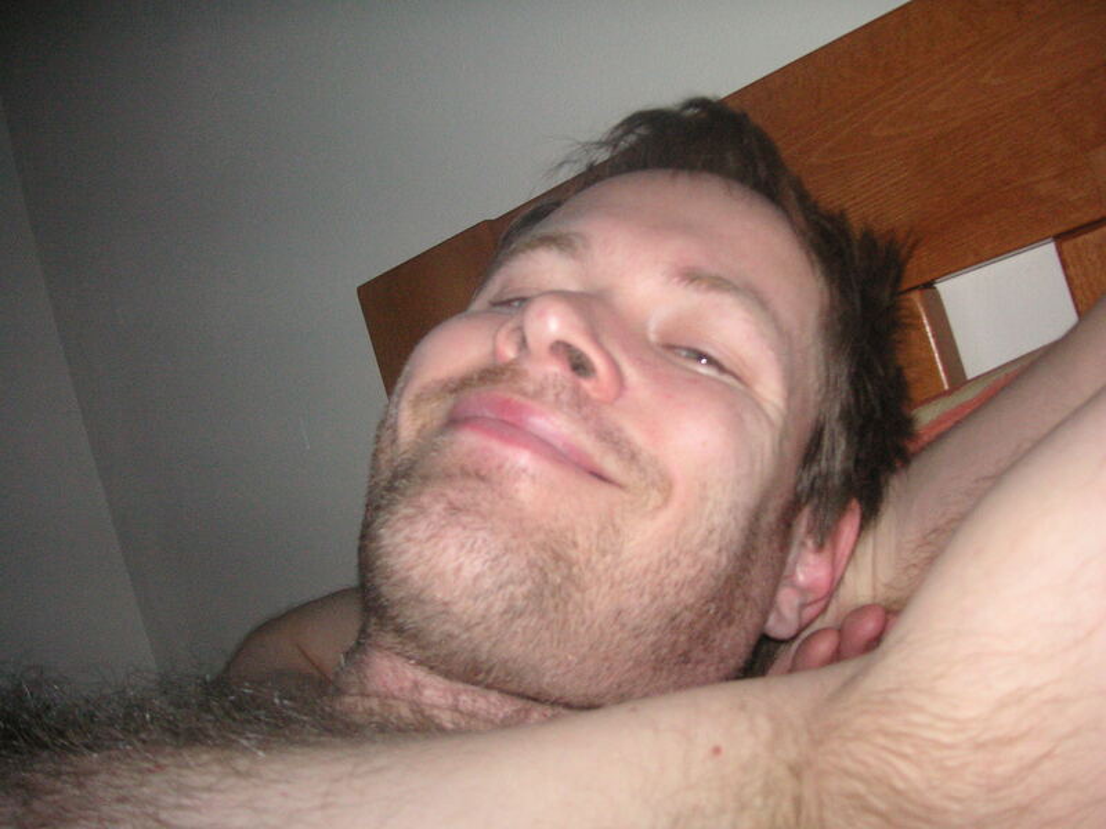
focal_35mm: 37
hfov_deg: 50.1
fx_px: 1182
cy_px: 414
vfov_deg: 38.7
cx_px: 553
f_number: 2.8
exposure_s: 1/45
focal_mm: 6.1
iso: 160
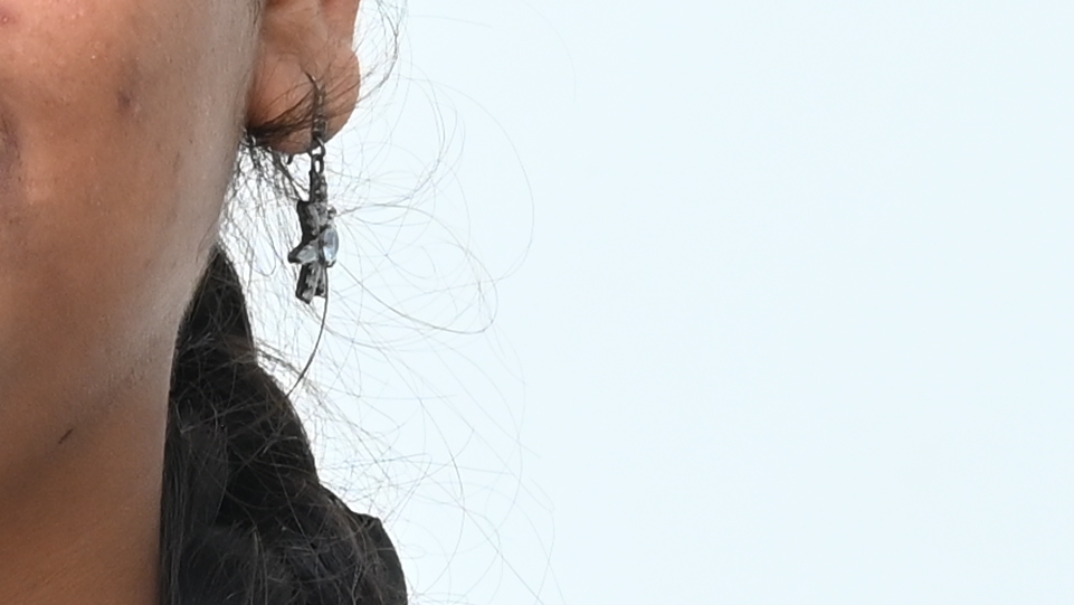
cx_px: -303
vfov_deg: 2.6
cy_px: 533
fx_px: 13131
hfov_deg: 4.7
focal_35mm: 461
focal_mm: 70
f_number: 7.1
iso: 800
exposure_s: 1/200
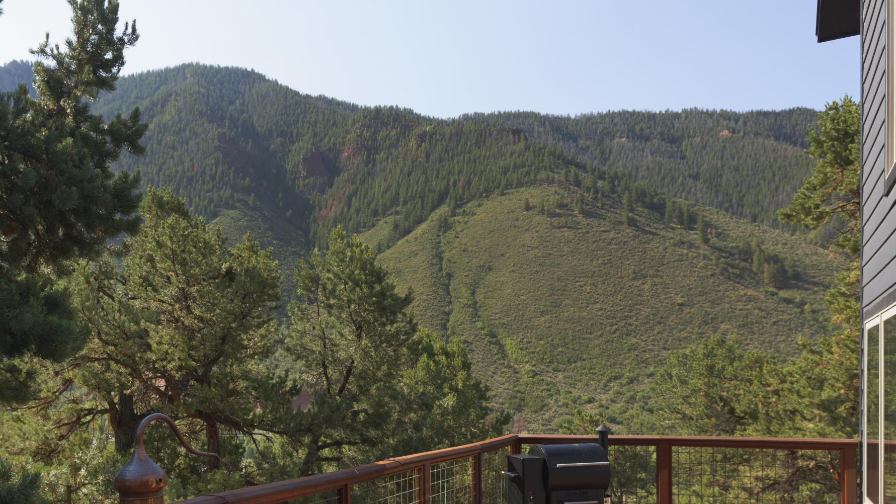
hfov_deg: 63.4
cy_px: 386
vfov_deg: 37.8
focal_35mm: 30
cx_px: 336
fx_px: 713
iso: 250
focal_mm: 17
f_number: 7.1
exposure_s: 1/400
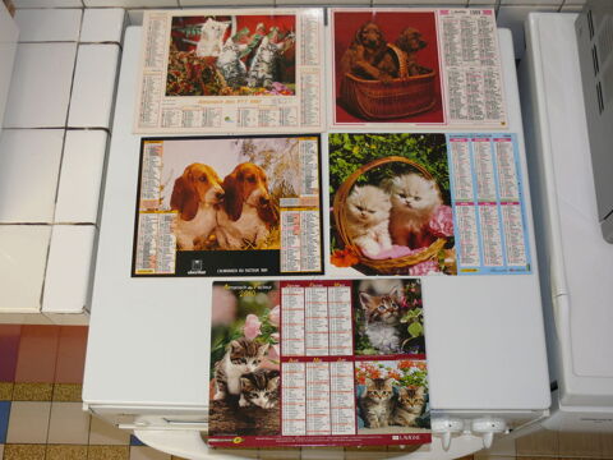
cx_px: 306
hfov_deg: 43.9
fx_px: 761
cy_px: 230
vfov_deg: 33.6
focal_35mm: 43
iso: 100
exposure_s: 1/13
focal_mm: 8.6
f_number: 2.8
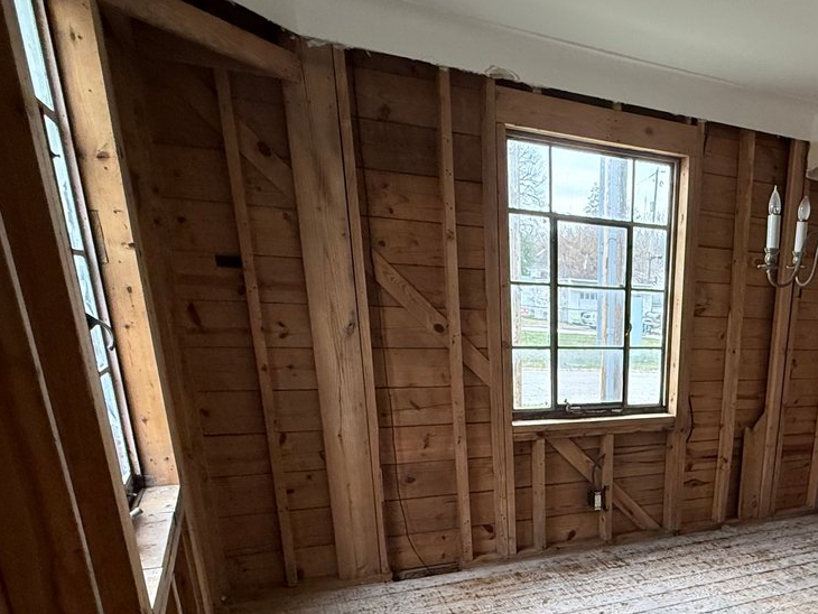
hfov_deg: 56.8
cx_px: 664
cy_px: 525
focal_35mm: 29
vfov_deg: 44.8
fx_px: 686
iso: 250
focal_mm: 2.22
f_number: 2.2
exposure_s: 1/99
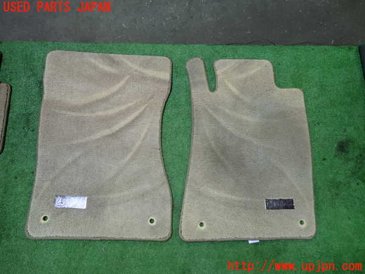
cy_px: 137
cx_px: 182
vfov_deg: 54.9
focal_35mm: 25
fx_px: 264
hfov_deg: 69.4
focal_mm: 4.5
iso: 250
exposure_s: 1/30
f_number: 2
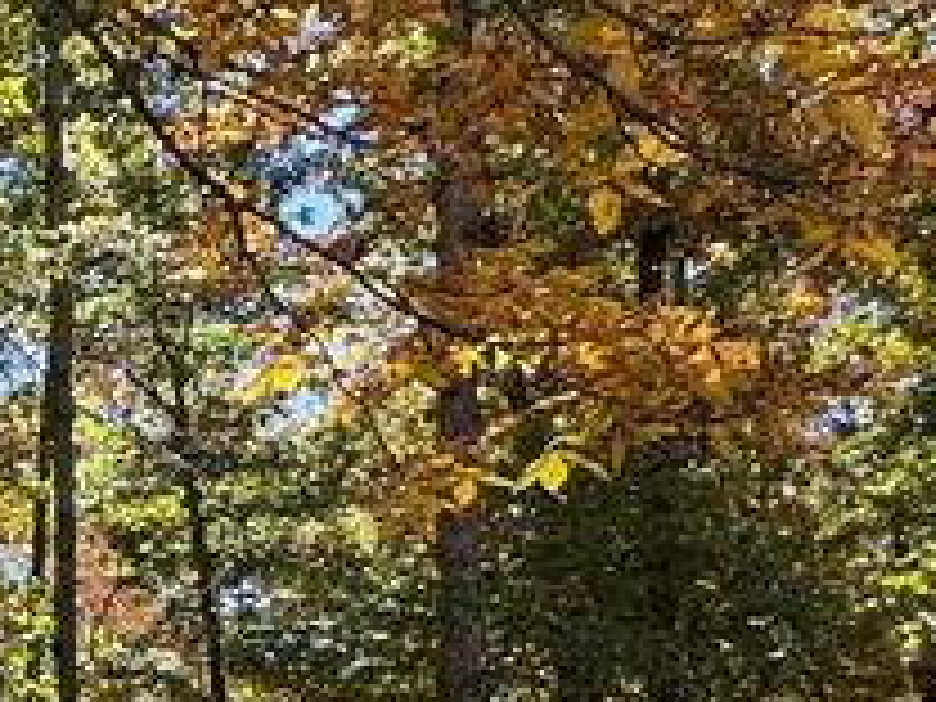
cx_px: -585
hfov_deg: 21.8
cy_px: 828
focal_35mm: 69
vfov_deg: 20.1
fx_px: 1866
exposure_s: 1/175
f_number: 2.2
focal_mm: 2.22
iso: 40
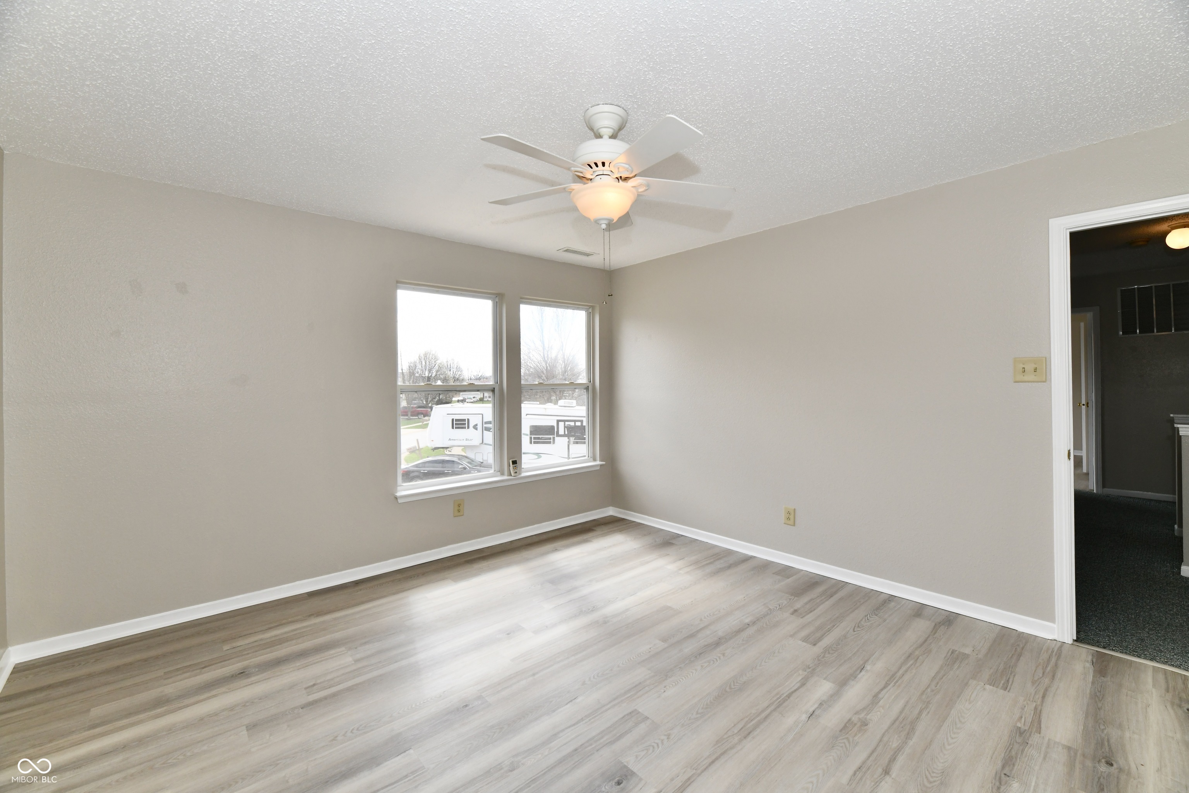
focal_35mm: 14
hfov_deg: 104.3
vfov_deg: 81.2
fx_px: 462
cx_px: 594
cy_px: 396
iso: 640
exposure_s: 1/250
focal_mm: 14
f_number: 10
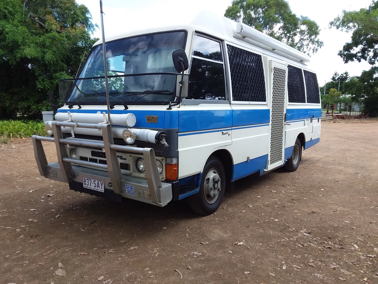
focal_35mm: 28
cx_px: 189
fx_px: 306
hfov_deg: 63.4
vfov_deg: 49.8
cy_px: 142
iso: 40
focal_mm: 2.91
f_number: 1.9
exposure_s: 1/449
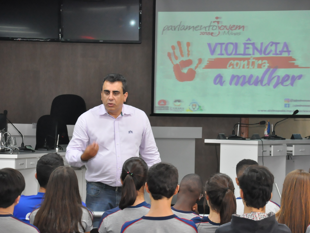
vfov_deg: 8.7
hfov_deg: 11.5
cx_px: 162
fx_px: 1536
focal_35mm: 172
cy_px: 116
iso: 2000
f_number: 5.6
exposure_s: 1/60
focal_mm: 105
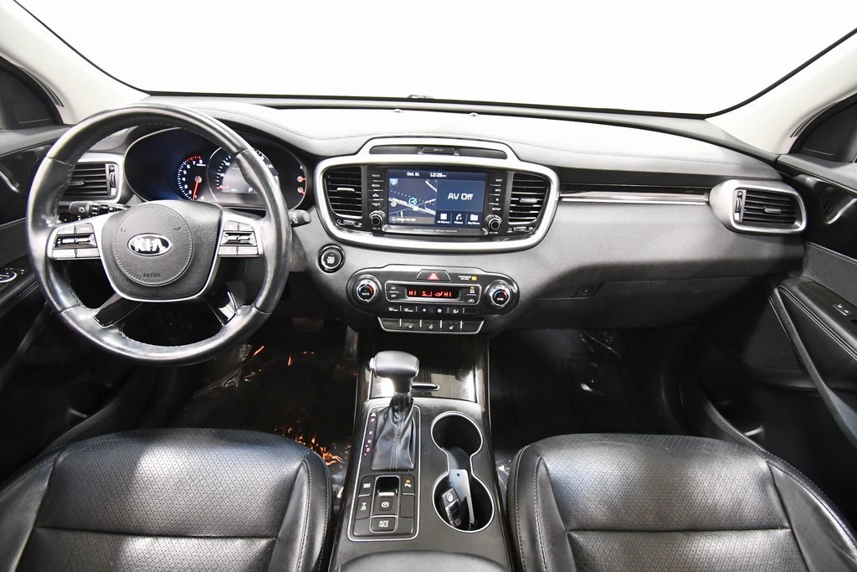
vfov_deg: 77.3
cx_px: 428
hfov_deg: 100.4
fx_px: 357
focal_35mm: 15
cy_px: 286
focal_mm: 10
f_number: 4.5
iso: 4500
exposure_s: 1/60
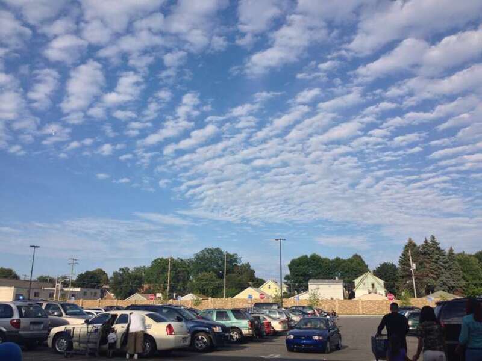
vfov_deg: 40.7
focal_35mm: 35
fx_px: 487
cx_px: 241
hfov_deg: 52.6
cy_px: 180
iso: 50
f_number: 2.4
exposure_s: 1/1905
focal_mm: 4.28
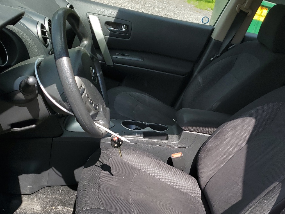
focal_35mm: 41
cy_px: 151
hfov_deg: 45.6
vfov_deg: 34.6
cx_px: 168
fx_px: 338
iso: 50
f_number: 1.5
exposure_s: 1/1250
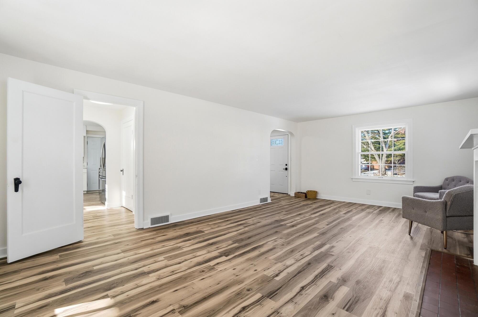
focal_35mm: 15
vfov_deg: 77.2
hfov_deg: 100.5
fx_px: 199
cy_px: 158
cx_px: 239
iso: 100
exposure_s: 1/500
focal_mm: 10
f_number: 4
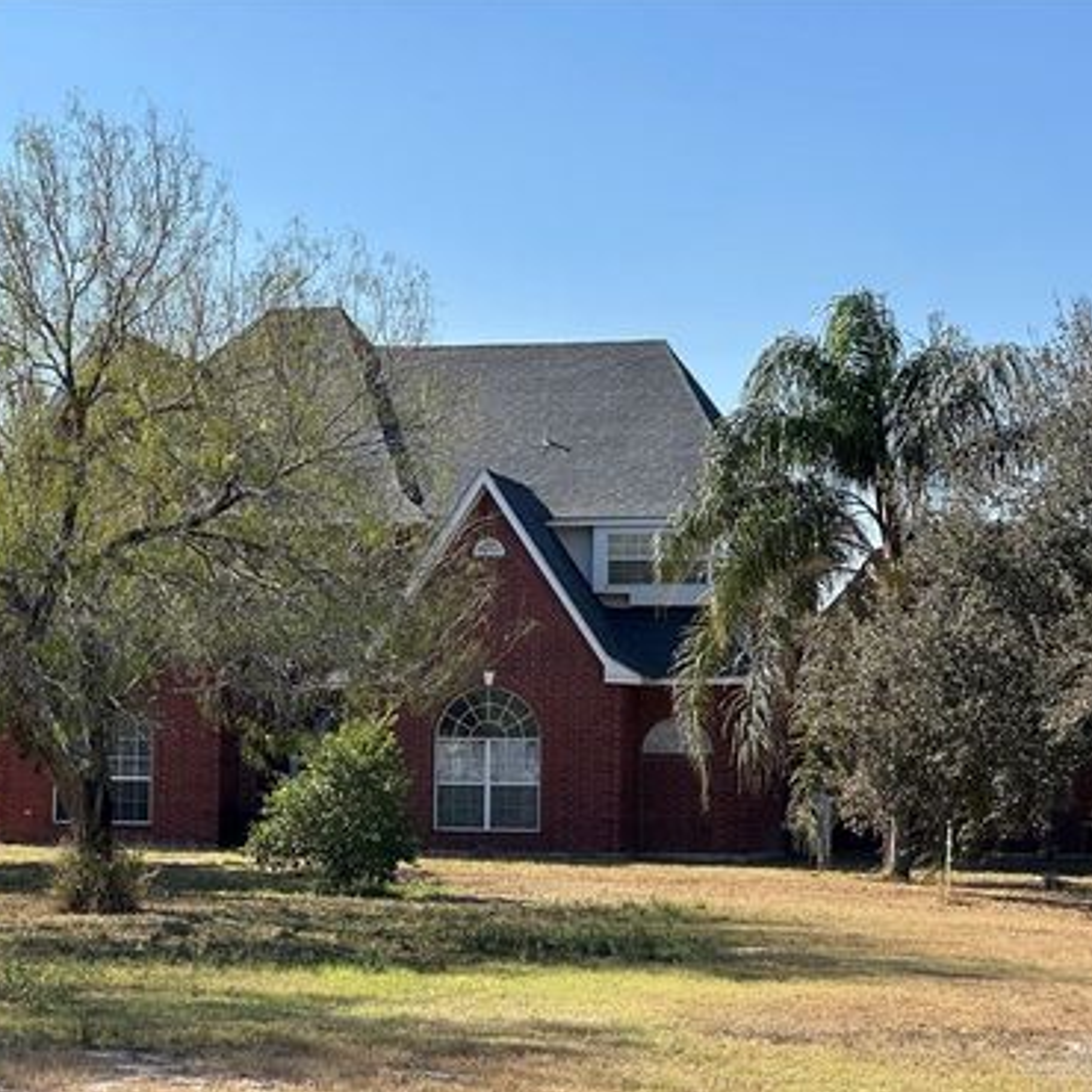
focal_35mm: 92
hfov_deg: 18.9
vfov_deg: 18.9
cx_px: 413
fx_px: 3284
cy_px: 545
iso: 32
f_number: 2.8
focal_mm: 9
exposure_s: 1/699
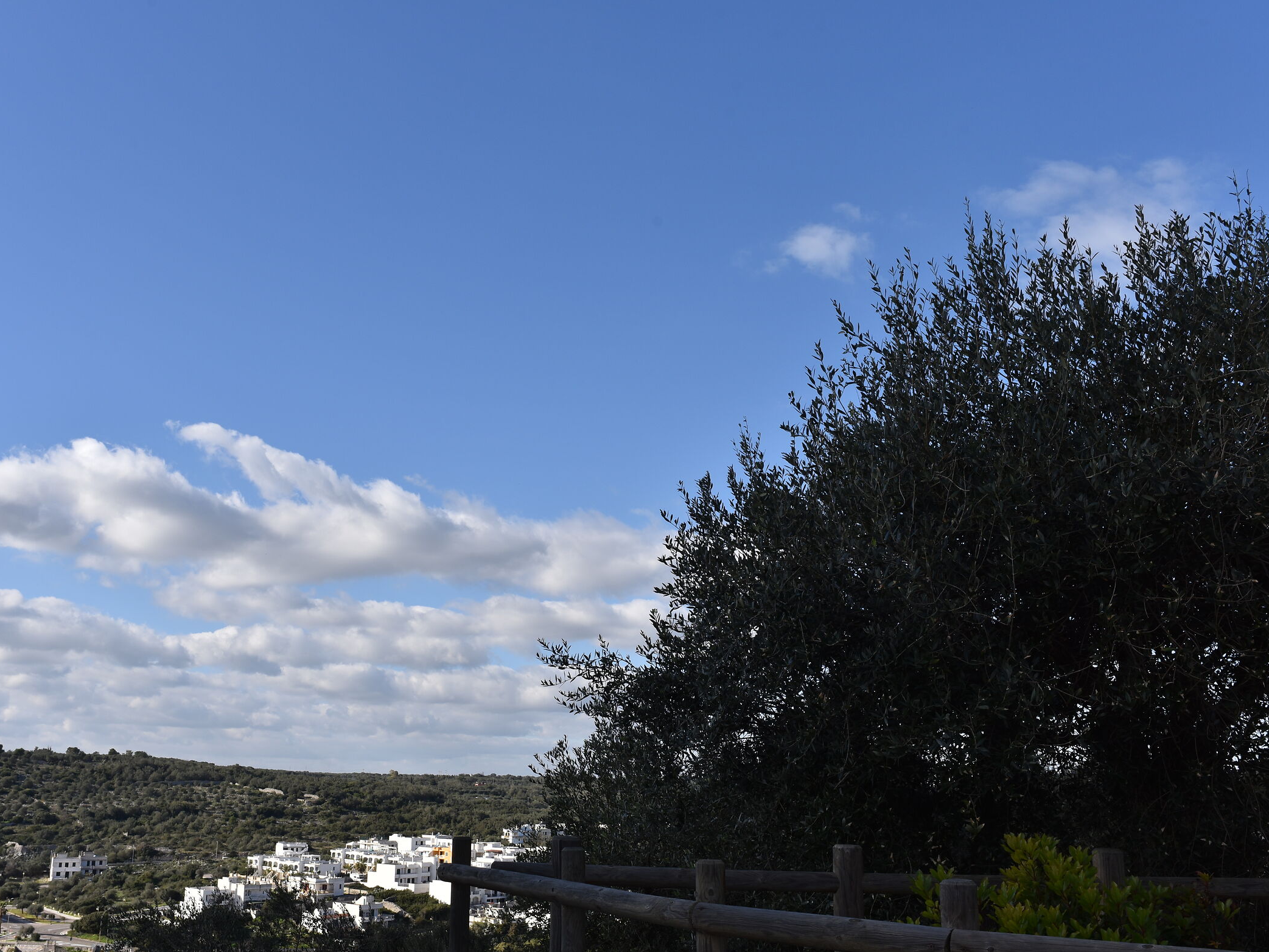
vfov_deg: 45.4
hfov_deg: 58.2
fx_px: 1137
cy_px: 487
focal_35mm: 31
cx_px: 572
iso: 200
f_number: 11
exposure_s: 1/500
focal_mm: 28
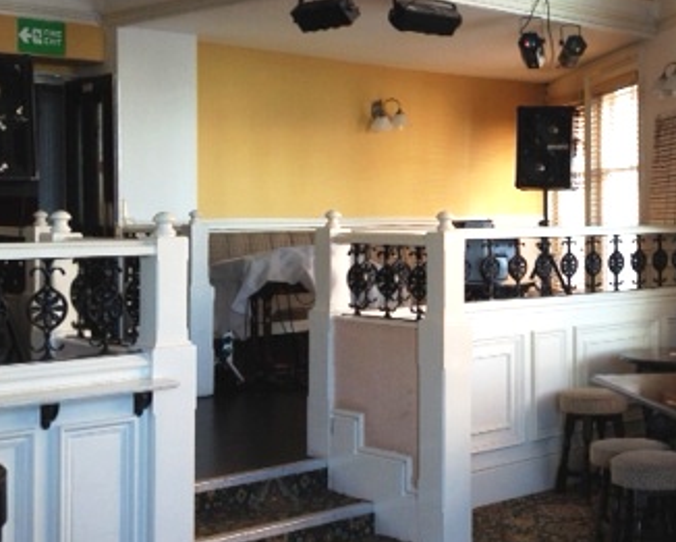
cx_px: 512
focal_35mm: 67
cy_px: 214
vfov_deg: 22.8
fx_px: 1341
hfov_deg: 27.9
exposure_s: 1/30
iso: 100
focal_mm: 4.28
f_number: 2.4
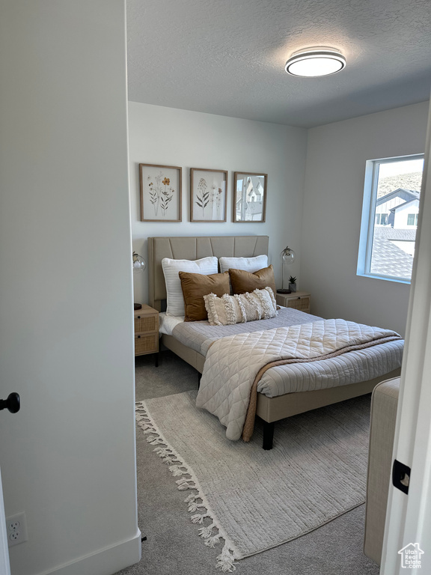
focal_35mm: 24
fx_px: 398
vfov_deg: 71.6
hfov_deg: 56.8
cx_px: 216
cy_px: 288
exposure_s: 1/183
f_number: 1.78
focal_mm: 6.86
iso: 80
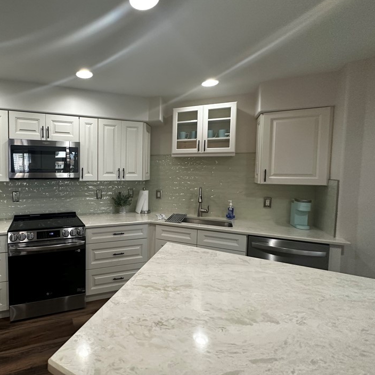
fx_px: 221
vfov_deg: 80.7
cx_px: 108
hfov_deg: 76.5
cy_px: 183
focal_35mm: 18
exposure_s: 1/60
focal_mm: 2.22
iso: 200
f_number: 2.2
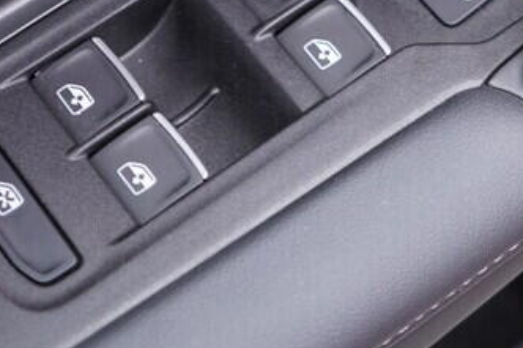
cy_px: 13
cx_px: 291
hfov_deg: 18.4
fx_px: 1612
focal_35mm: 111
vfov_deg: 12.2
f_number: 2.8
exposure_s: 1/40
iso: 400
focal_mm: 24
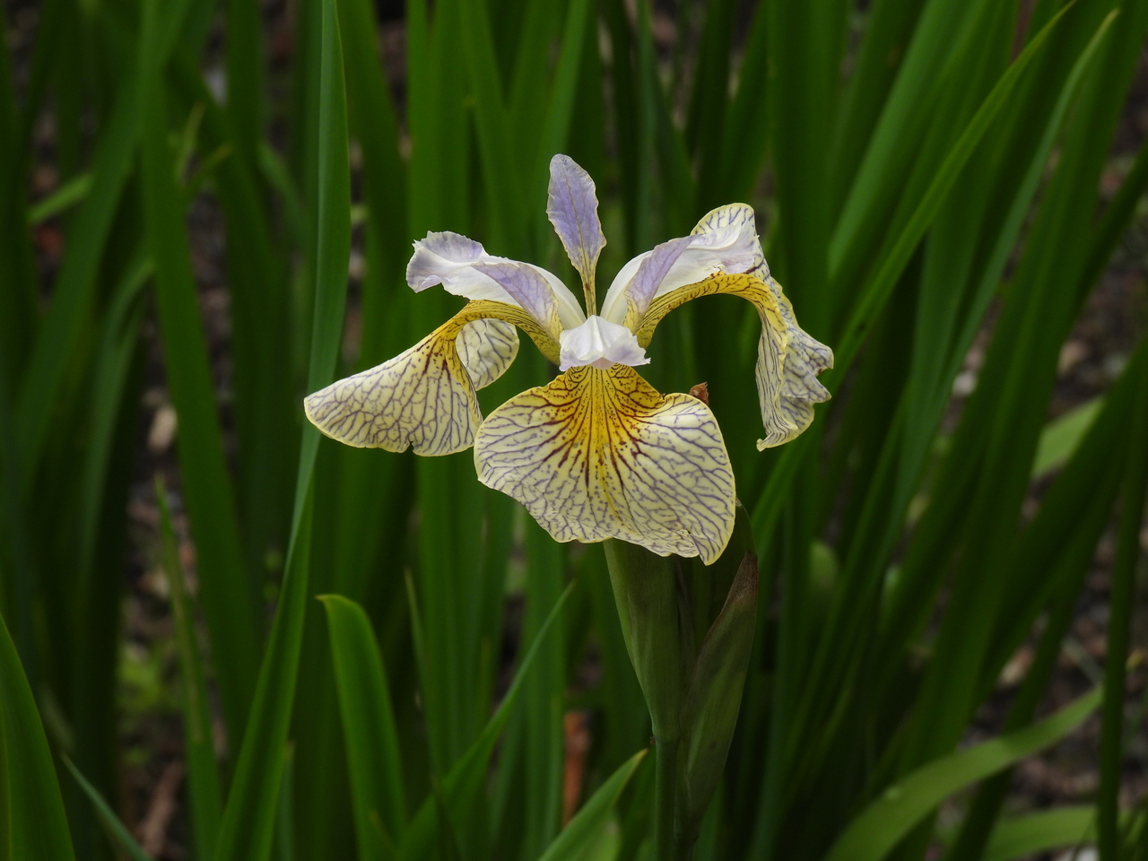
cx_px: 574
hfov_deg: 9.9
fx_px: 6633
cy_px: 430
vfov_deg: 7.4
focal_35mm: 200
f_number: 4.5
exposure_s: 1/640
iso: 100
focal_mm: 35.7
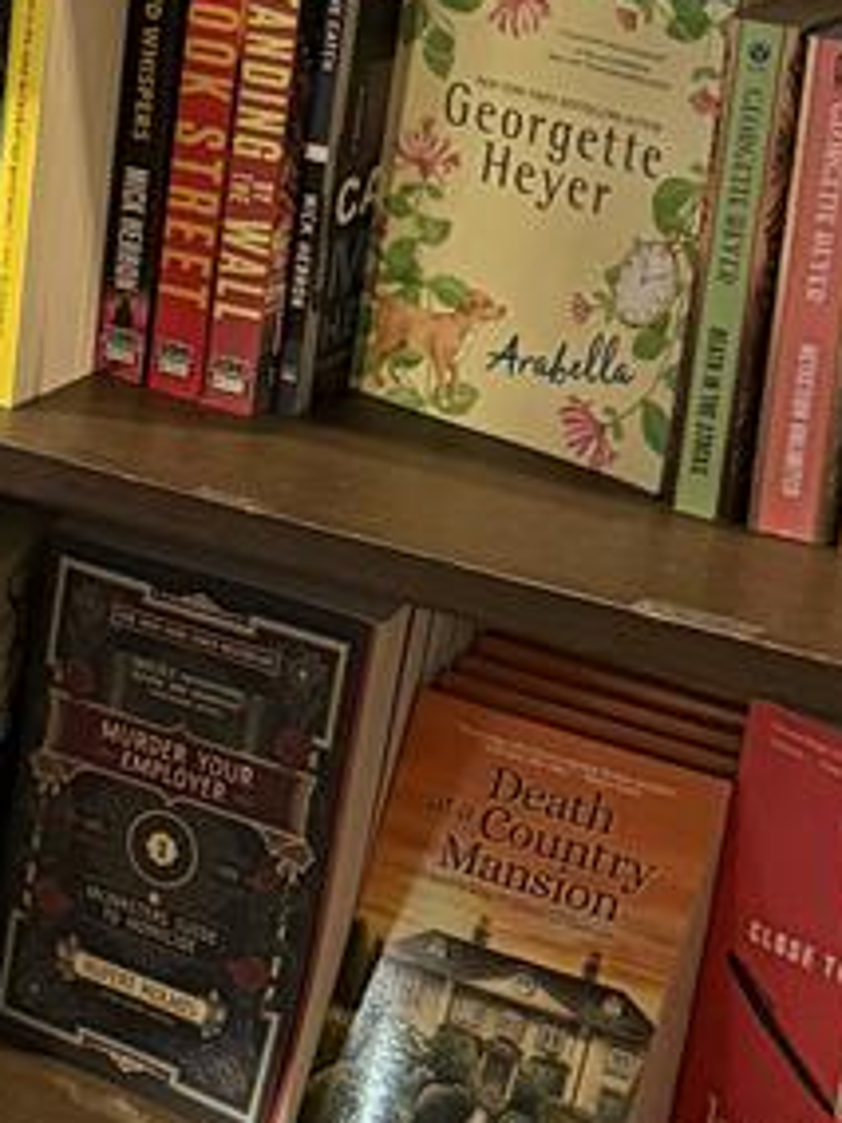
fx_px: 4378
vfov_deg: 14.6
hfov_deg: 10.3
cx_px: -684
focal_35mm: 135
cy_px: 388
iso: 500
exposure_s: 1/60
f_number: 1.78
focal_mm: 6.76
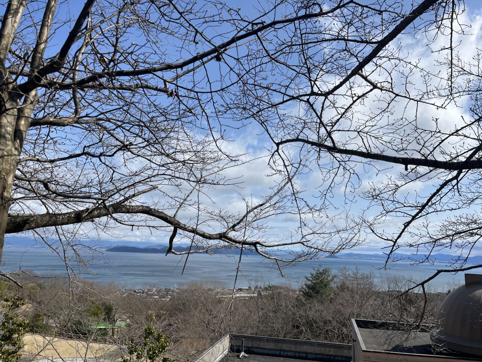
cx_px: 241
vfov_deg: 53.1
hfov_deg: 67.3
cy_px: 181
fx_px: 362
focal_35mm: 26
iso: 50
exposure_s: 1/6173
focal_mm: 5.1
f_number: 1.6
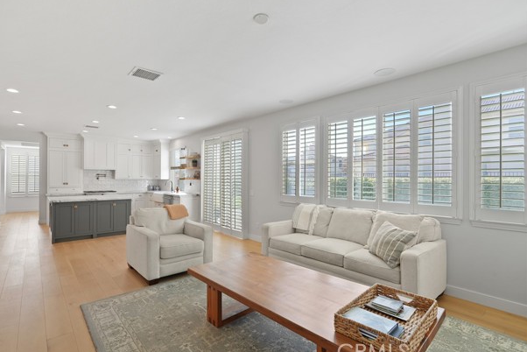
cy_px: 177
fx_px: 257
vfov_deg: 68.8
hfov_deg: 91.4
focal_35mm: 18
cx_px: 252
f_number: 4
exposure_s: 1/15
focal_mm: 16.5
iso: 250
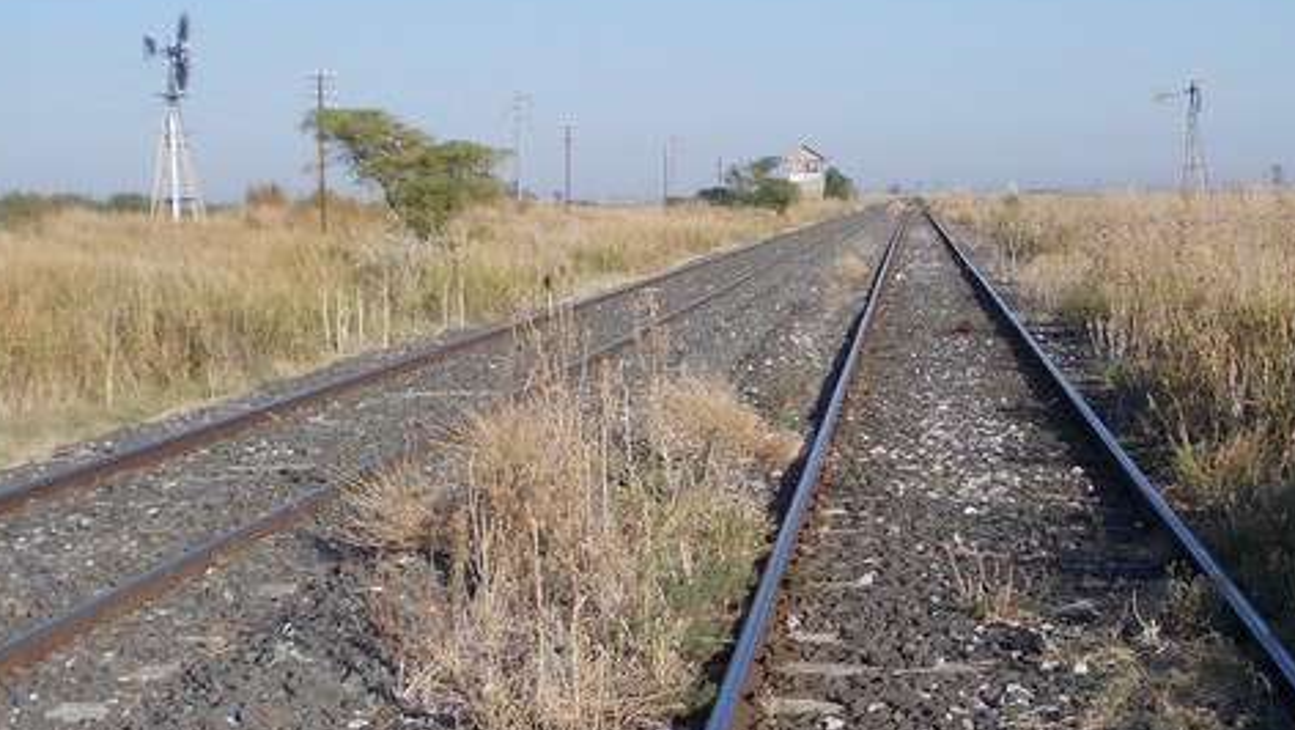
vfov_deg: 15.9
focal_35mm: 76
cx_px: 708
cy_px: 439
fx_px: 2611
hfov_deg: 27.8
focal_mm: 6.1
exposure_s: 1/200
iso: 80
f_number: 6.5
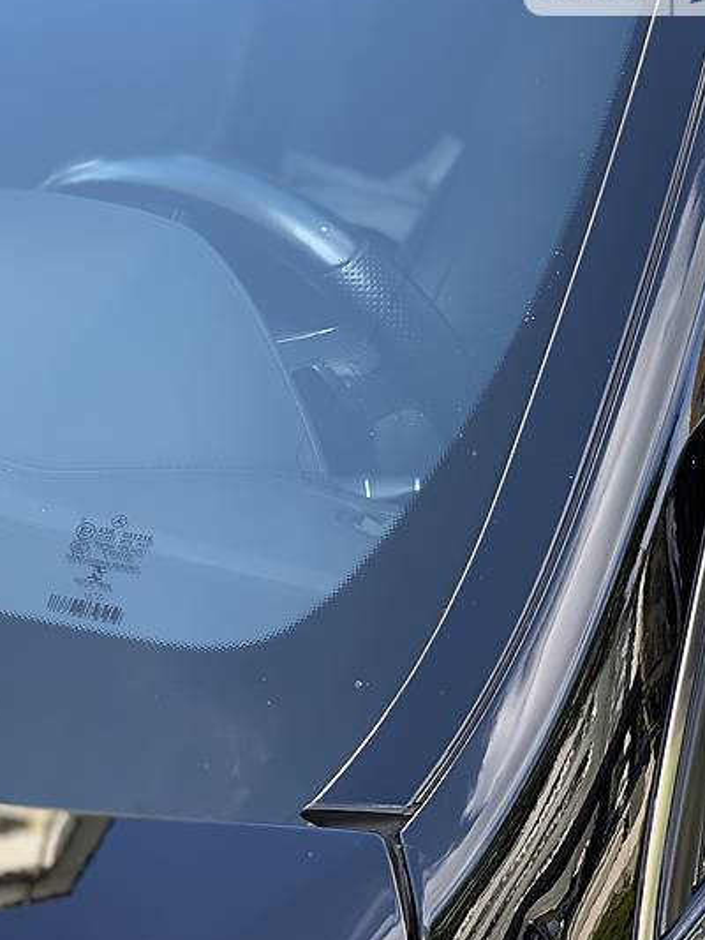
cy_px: 448
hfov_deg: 18.6
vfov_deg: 25.0
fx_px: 2117
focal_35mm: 78
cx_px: 99
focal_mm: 6
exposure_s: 1/122
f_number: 2.4
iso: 20
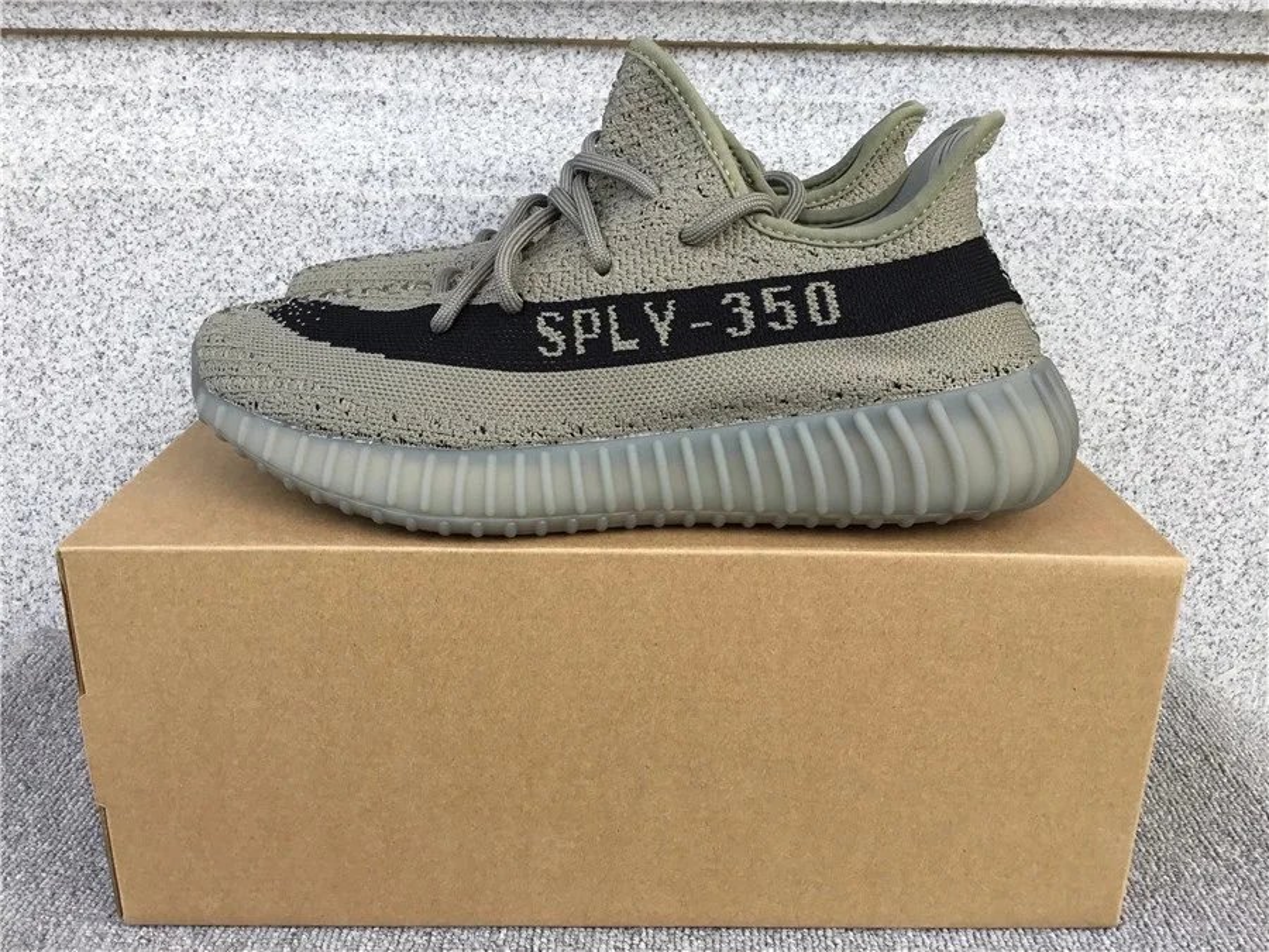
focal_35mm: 31
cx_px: 634
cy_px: 476
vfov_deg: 45.4
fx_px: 1136
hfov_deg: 58.4
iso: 25
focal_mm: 3.3
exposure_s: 1/125
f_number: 2.4
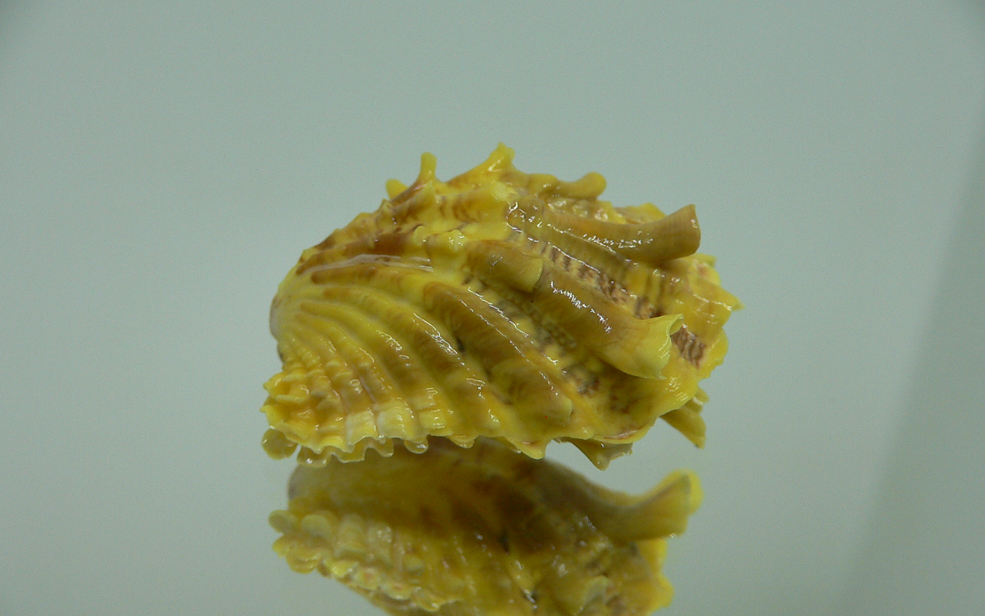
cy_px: 343
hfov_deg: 51.5
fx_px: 1020
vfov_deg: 33.5
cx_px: 489
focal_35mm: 38
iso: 100
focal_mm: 4.6
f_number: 2.8
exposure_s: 1/60
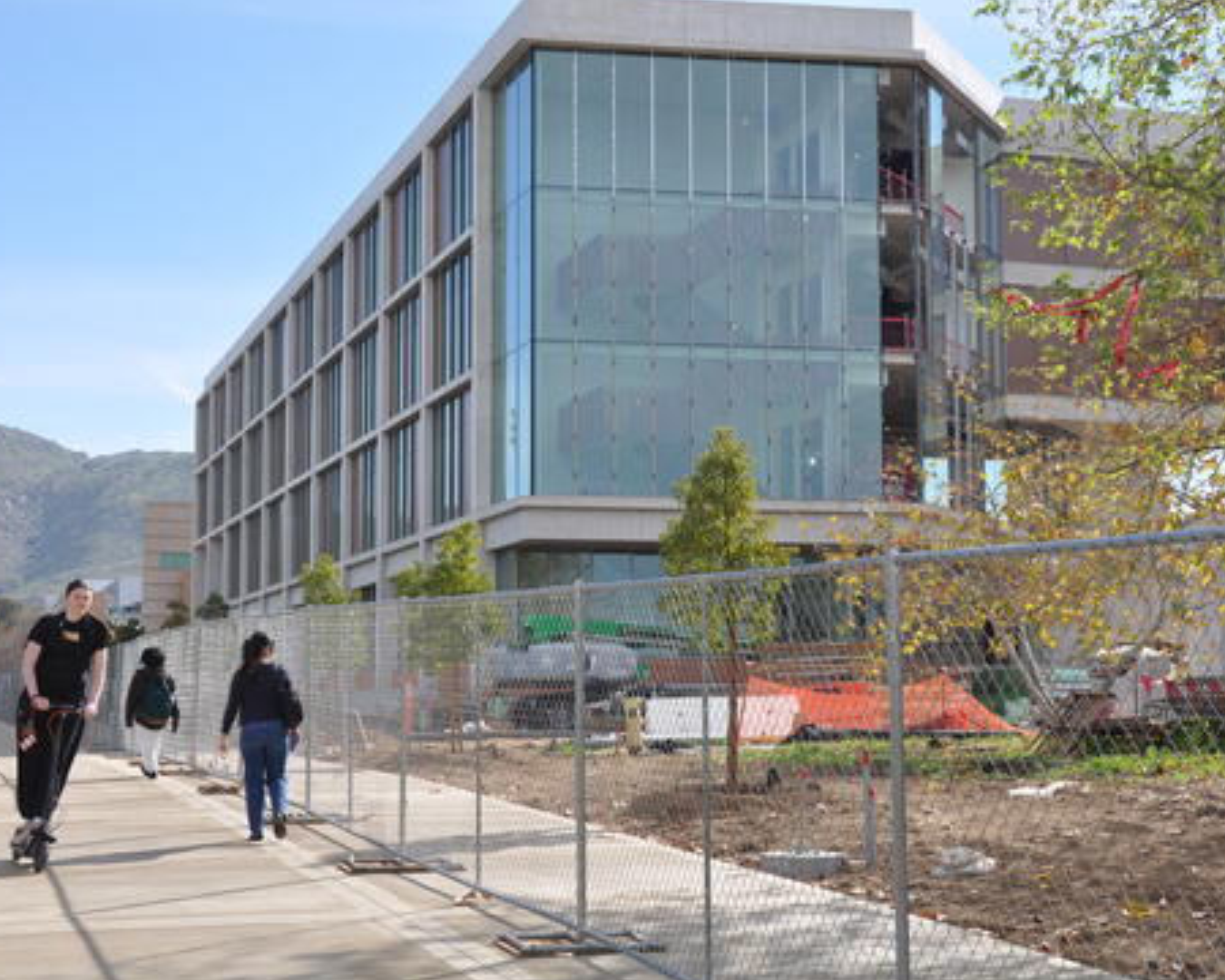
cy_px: 491
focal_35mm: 55
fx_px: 1994
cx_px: 580
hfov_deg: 34.1
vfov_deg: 27.6
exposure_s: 1/320
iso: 200
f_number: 9
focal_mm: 32
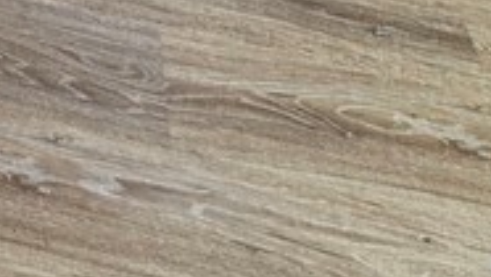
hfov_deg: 21.4
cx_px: -240
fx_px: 1095
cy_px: -660
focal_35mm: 84
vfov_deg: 9.5
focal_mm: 2.22
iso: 50
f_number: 2.2
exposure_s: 1/120
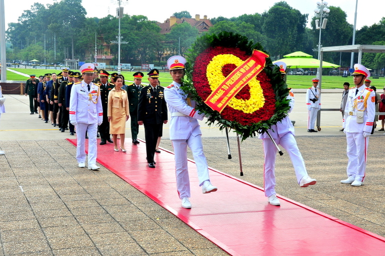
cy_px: 130
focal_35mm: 55
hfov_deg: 36.5
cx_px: 188
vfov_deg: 24.8
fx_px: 583
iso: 200
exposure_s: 1/125
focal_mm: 35
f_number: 16
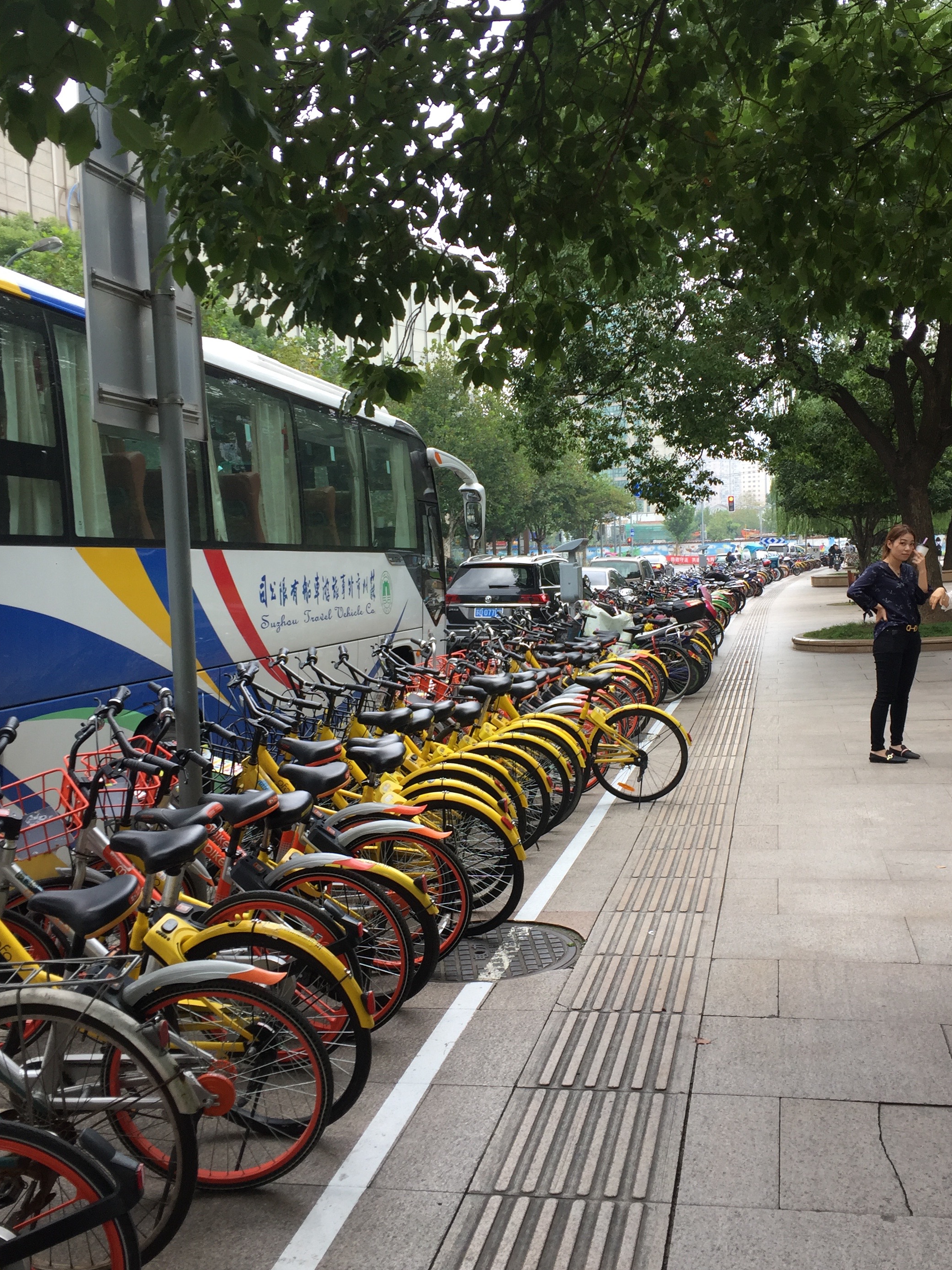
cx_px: 515
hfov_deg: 41.8
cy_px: 649
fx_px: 1247
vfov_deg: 54.0
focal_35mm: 34
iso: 32
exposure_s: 1/207
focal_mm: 4.15
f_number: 2.2
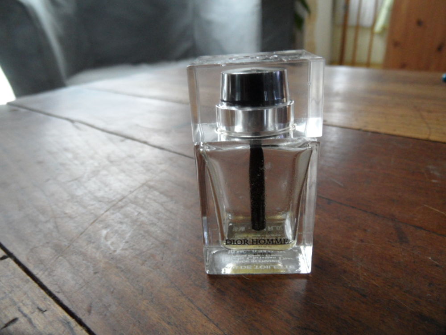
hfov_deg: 71.6
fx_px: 309
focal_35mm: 24
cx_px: 223
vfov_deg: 56.8
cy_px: 168
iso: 240
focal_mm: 3.9
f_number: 3.2
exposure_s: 1/15
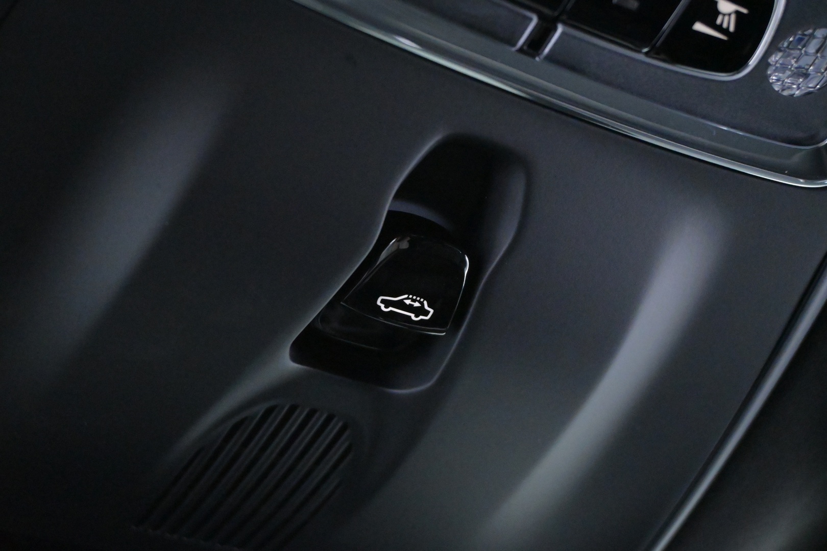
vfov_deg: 25.1
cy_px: 276
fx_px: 1240
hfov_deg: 36.9
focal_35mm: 54
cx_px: 414
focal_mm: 36
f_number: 5.3
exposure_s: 1/60
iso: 11400
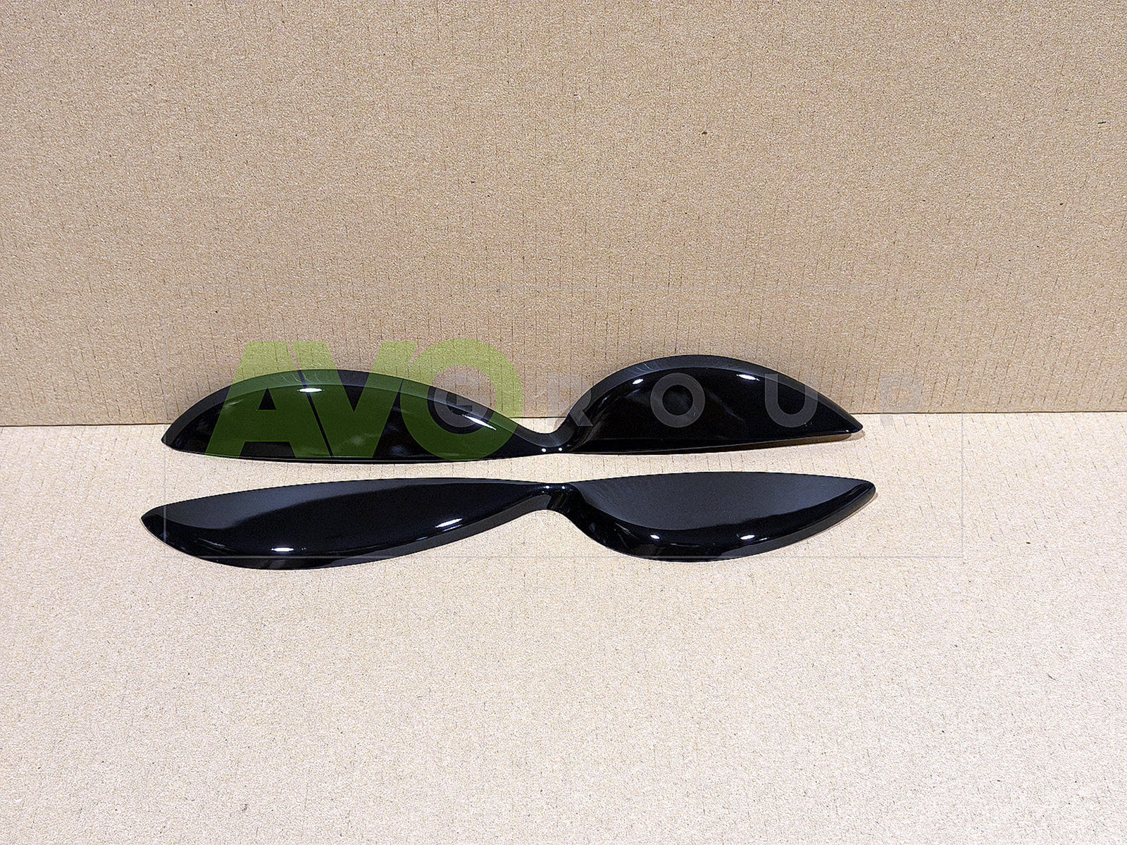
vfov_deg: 31.5
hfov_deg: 41.2
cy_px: 422
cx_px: 564
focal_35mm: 46
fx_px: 1498
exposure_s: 1/50
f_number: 1.6
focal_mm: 6.57
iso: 320
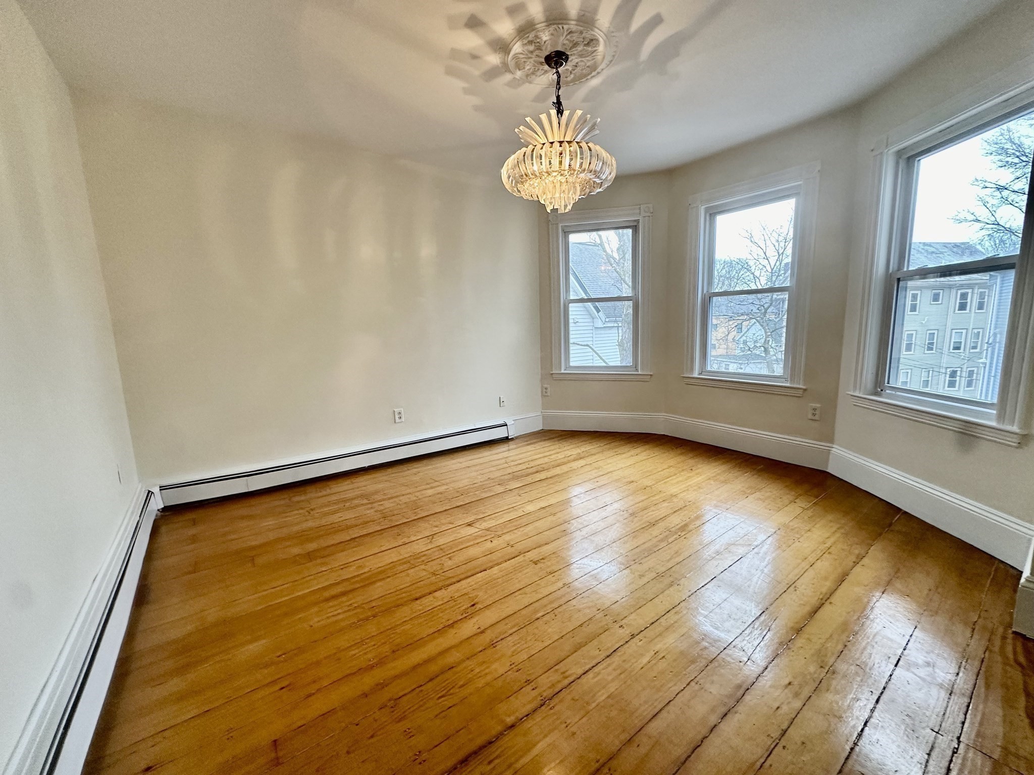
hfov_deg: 102.1
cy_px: 388
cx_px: 517
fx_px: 418
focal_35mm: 14
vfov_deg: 85.7
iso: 200
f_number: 2.2
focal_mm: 2.22
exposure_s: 1/120
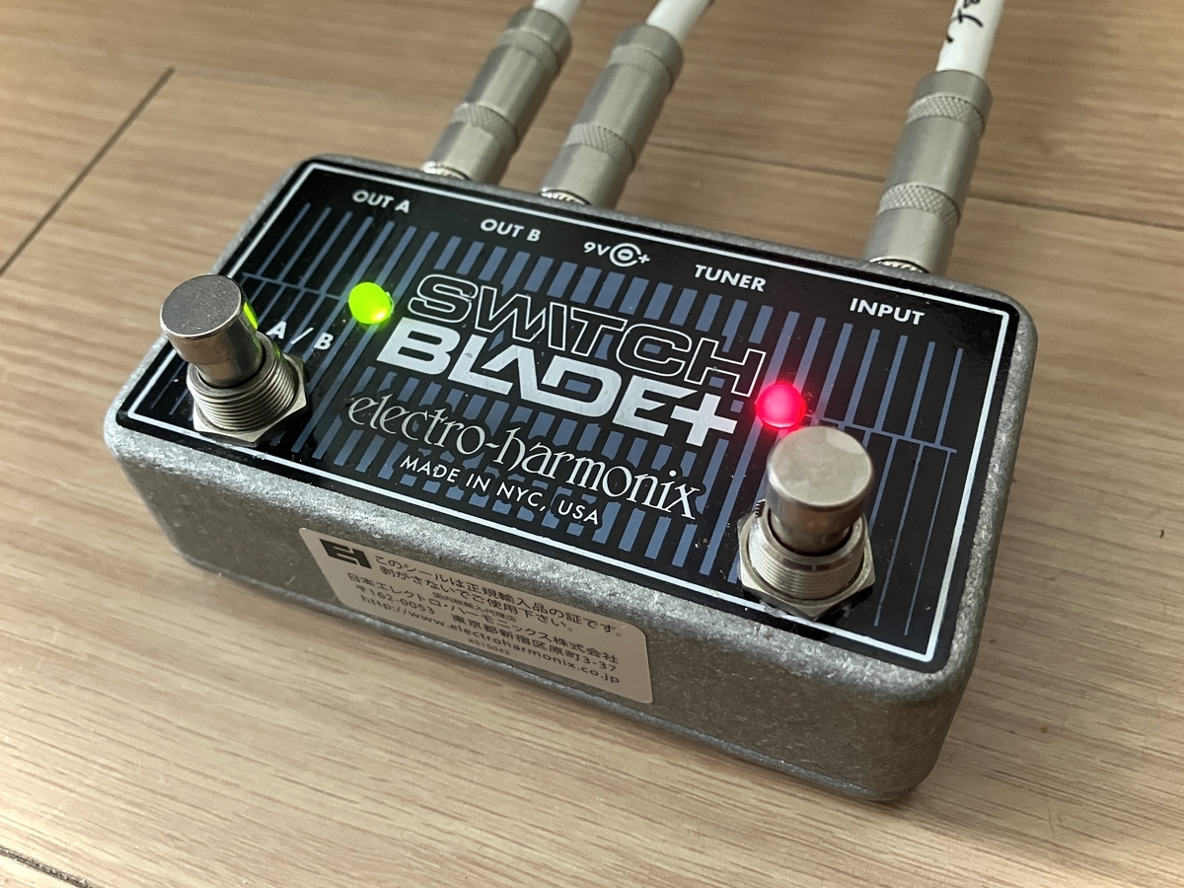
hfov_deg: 63.4
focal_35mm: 28
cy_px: 444
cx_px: 592
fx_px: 958
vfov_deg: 49.7
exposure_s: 1/37
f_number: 1.8
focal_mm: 3.99
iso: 400
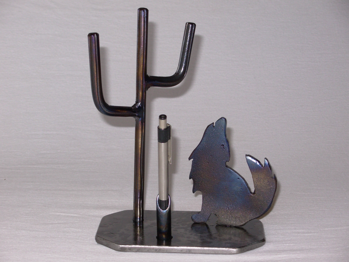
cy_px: 131
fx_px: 897
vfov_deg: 16.6
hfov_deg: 22.0
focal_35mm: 89
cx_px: 174
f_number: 3.8
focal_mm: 14.7
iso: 50
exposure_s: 1/58.7
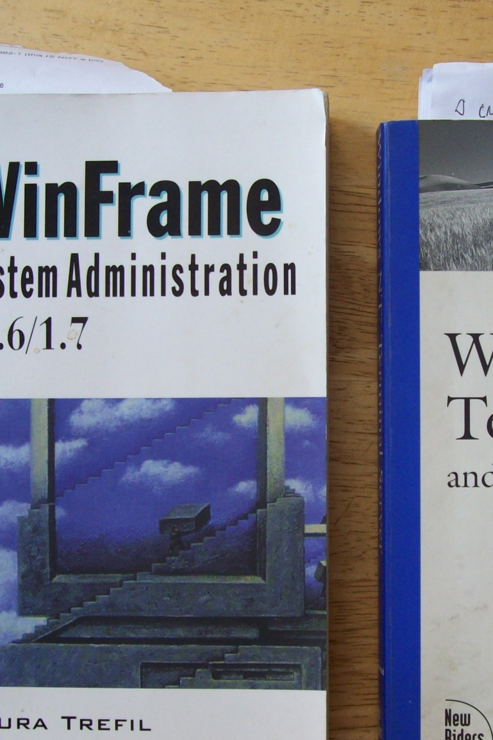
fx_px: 1192
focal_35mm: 58
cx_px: 340
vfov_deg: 34.4
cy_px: 423
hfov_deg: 23.2
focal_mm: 6
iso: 80
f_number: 2.7
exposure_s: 1/77.4
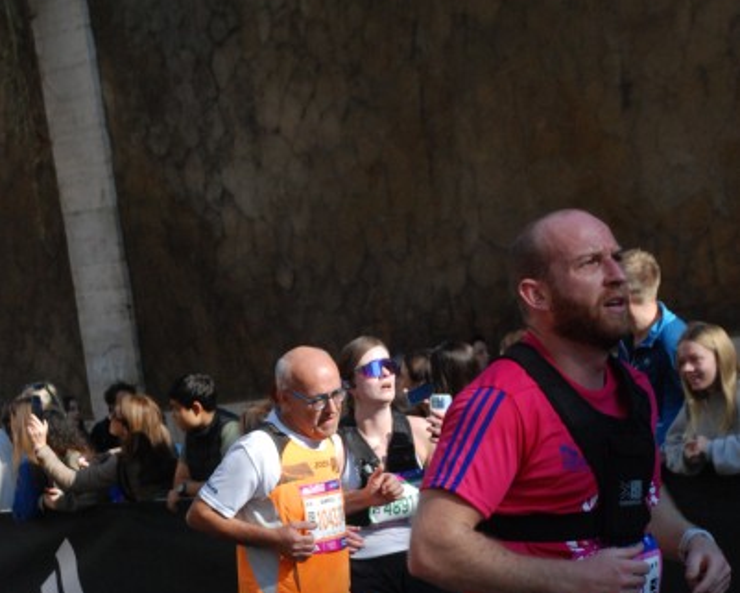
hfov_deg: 14.7
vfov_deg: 11.7
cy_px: 525
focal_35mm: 131
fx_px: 2870
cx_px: 370
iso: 1000
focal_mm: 62
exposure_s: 1/1600
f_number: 6.3
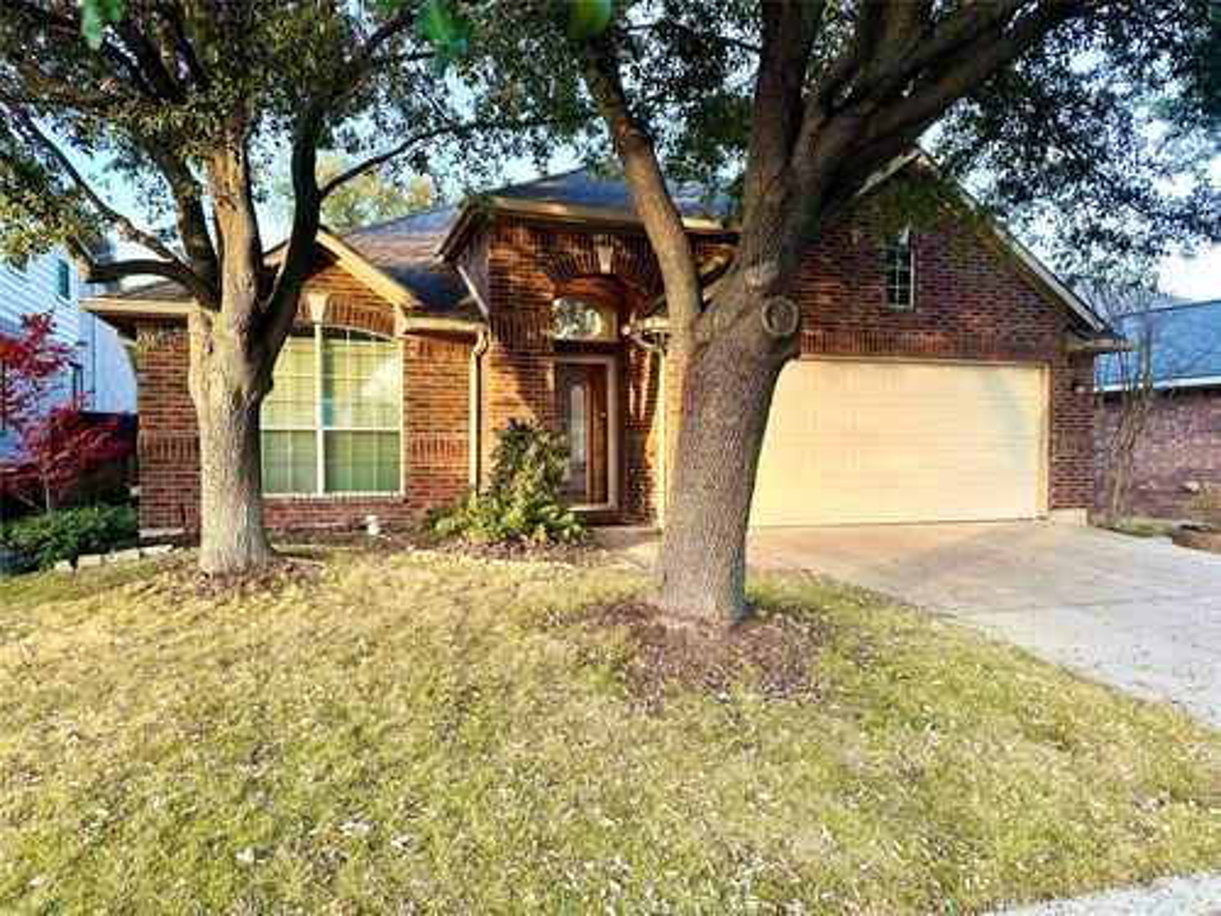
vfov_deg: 56.8
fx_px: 847
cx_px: 610
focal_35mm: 24
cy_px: 458
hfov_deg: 71.6
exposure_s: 1/121
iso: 80
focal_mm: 6.86
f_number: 1.78
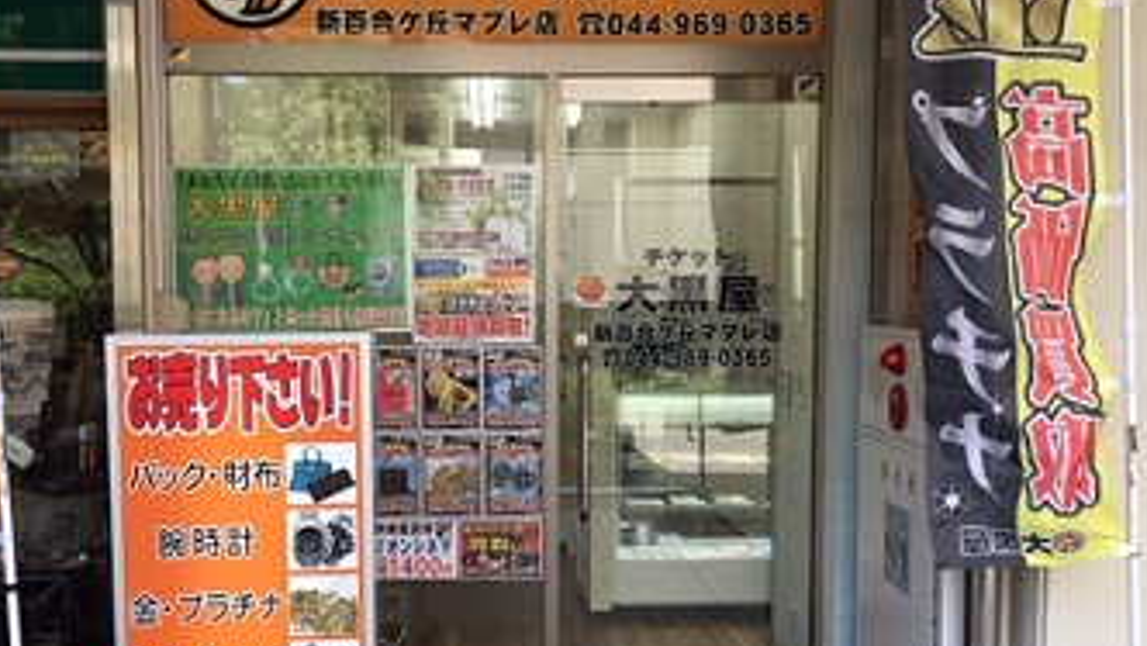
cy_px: 373
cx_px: 511
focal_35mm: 39
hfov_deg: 51.5
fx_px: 1187
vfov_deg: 30.4
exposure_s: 1/121
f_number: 2.2
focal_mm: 4.15
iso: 25
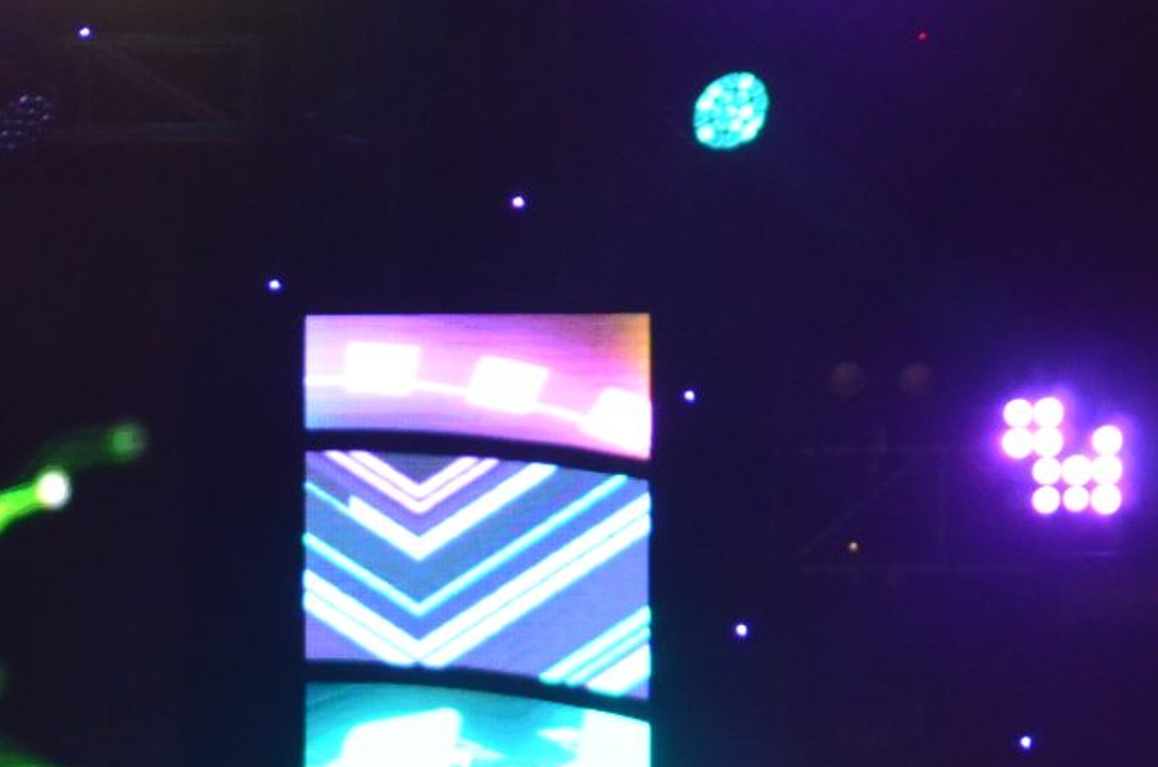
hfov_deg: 3.5
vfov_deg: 2.3
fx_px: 19088
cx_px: -427
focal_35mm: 595
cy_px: 1142
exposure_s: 1/200
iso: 1600
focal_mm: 125
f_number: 4.8
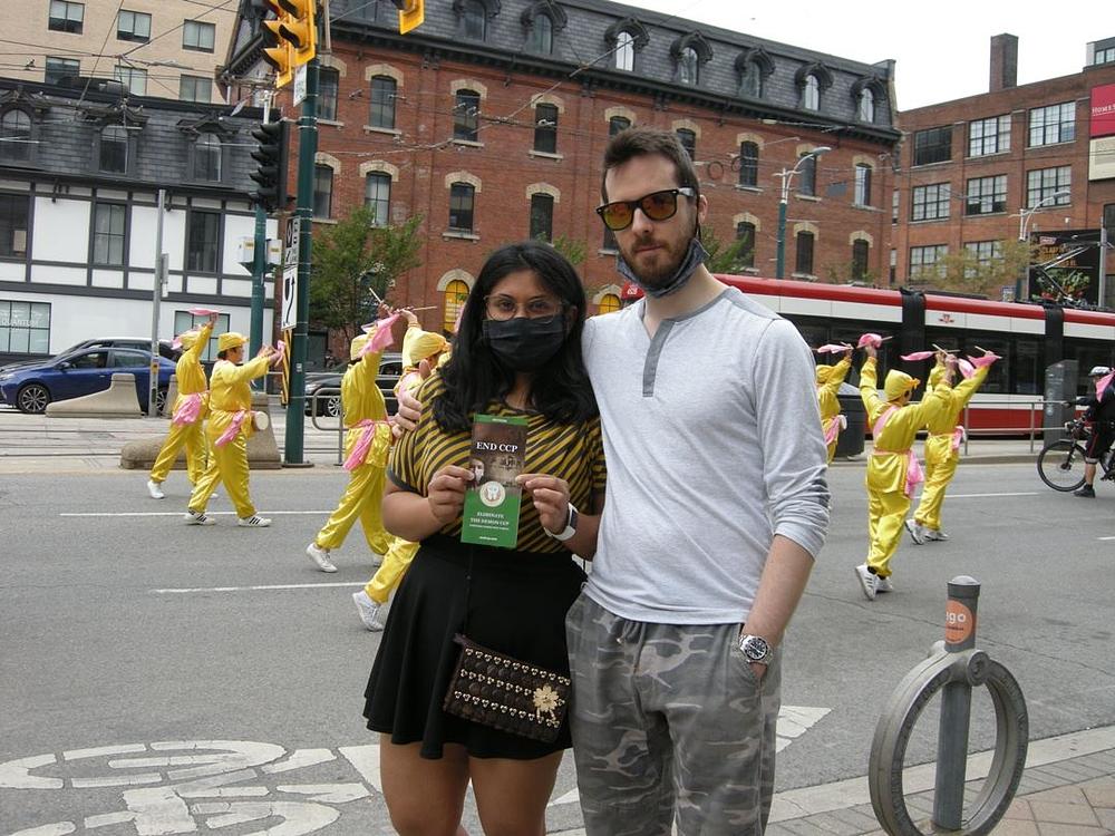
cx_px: 558
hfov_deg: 52.6
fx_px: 1127
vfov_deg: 40.7
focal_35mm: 35
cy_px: 418
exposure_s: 1/111
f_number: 3.8
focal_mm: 7.5
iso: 64
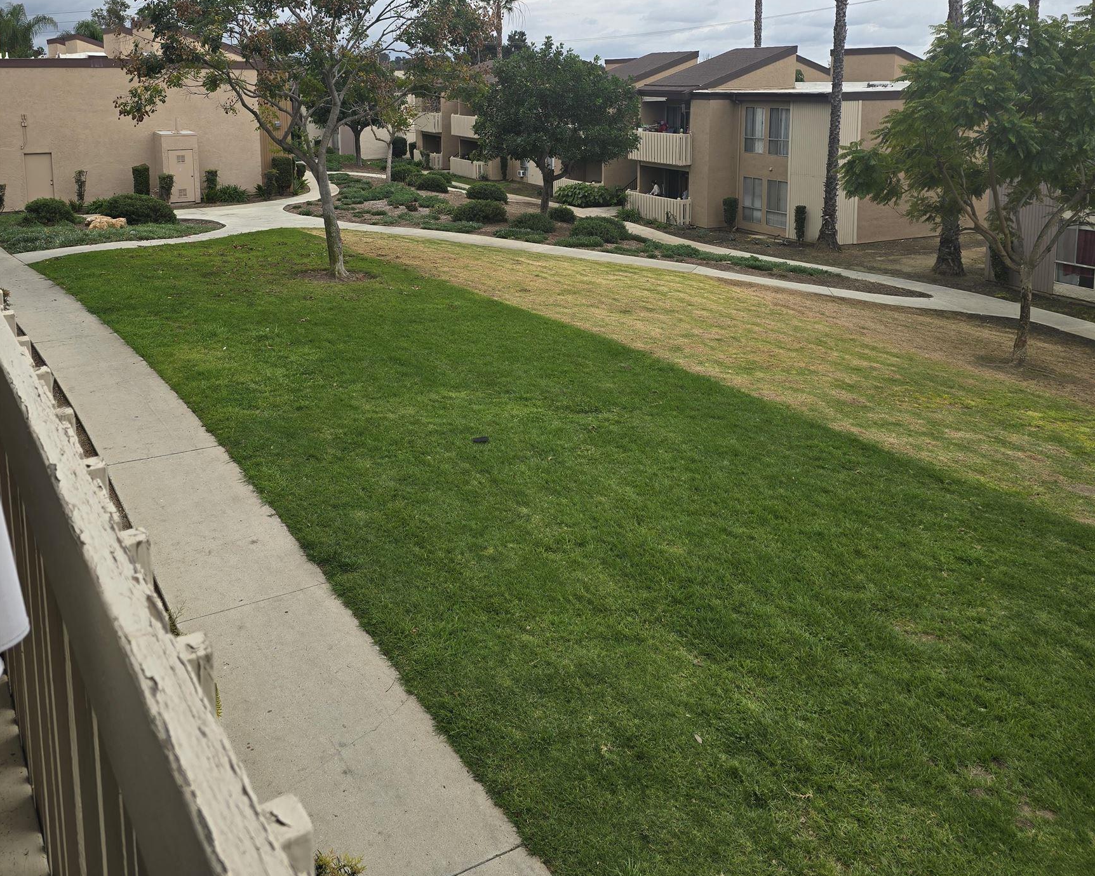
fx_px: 972
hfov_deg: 58.8
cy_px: 200
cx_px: 547
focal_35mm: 30
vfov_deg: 46.4
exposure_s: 1/289
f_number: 1.7
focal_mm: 6.3
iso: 12
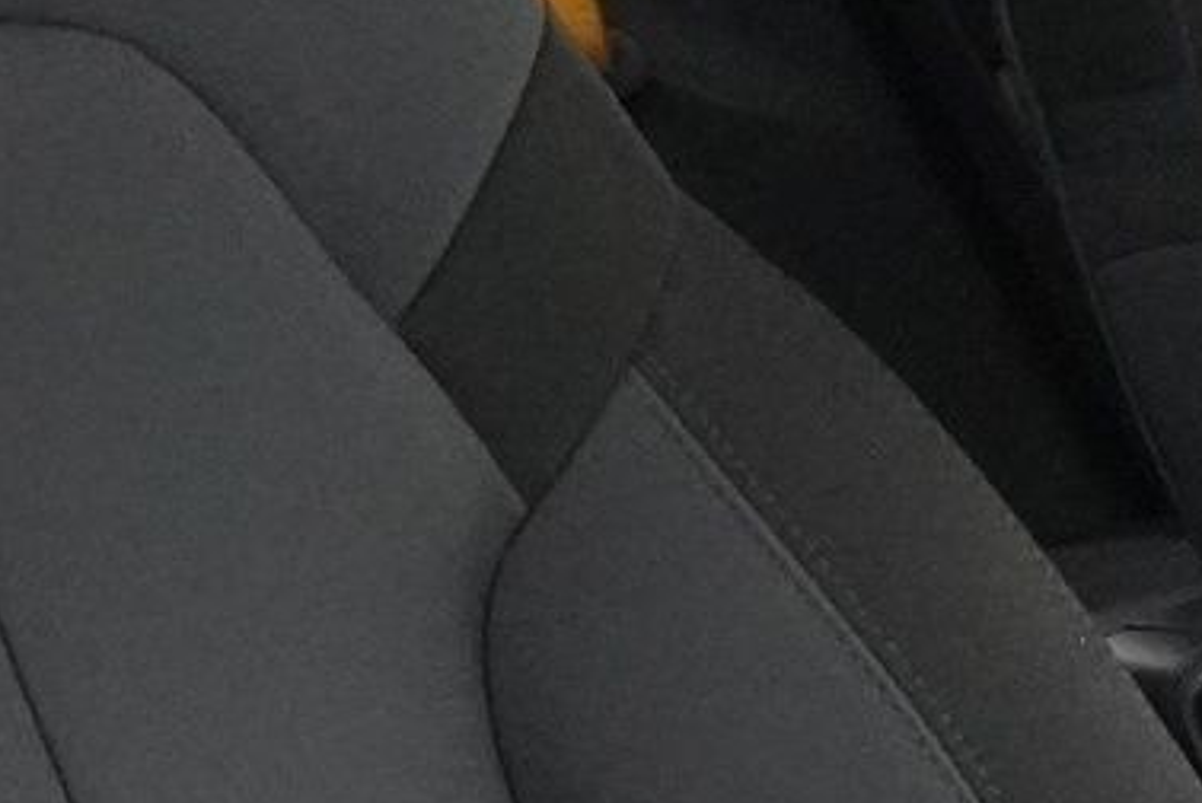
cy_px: 795
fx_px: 5313
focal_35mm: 159
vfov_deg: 8.6
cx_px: 1428
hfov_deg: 12.6
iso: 6400
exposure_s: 1/80
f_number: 3.5
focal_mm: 16
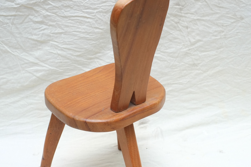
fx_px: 495
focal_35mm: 71
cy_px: 93
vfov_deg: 19.2
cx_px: 125
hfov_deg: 28.5
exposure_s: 1/105
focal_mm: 35
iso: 800
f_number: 5.6
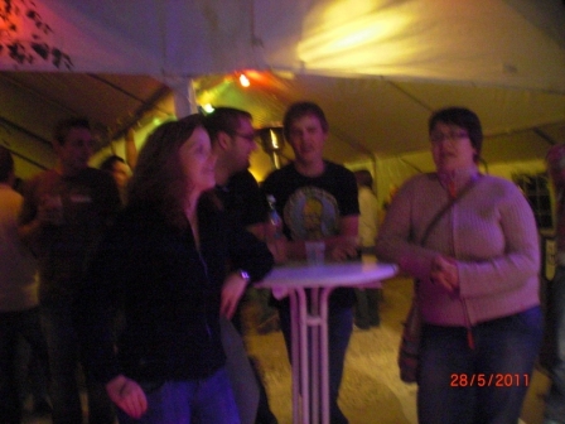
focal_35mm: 38
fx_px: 620
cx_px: 282
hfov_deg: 49.0
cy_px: 212
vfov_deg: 37.7
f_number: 3.1
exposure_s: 1/8
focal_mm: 6.3
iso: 800
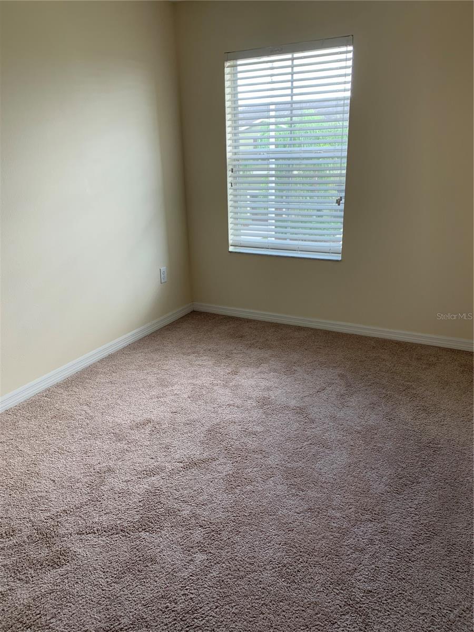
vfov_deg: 67.3
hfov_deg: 53.1
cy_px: 316
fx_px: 475
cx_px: 237
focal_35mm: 26
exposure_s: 1/121
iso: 64
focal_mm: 4.25
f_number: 1.8
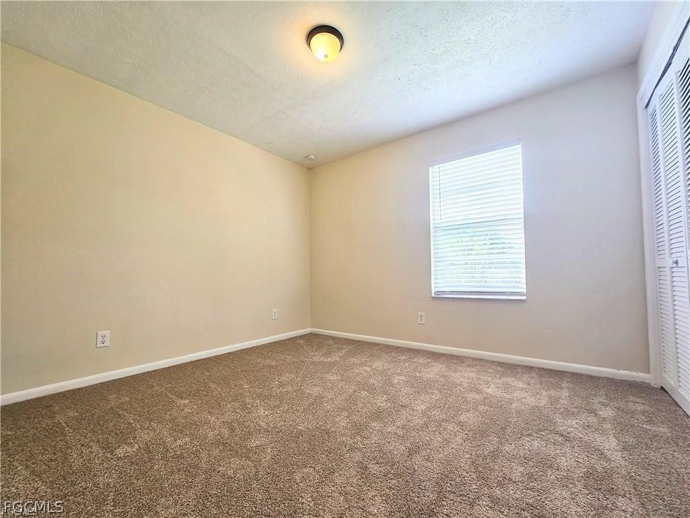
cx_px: 345
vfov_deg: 89.9
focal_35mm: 13
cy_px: 259
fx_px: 259
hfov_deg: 106.2
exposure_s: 1/60
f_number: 2.2
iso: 100
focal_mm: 2.2
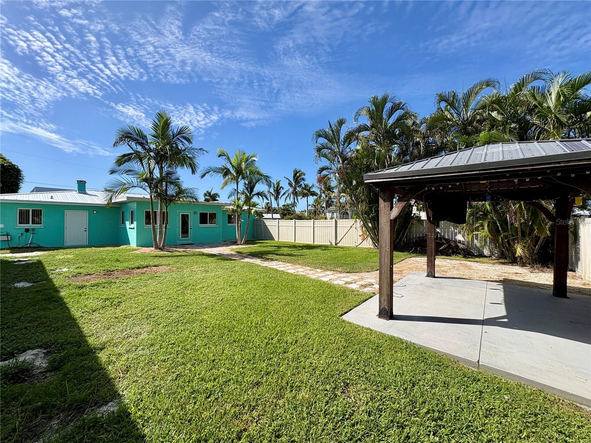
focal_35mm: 14
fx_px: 239
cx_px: 296
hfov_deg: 102.1
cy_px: 222
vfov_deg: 85.7
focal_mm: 2.22
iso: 50
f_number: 2.2
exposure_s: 1/1927
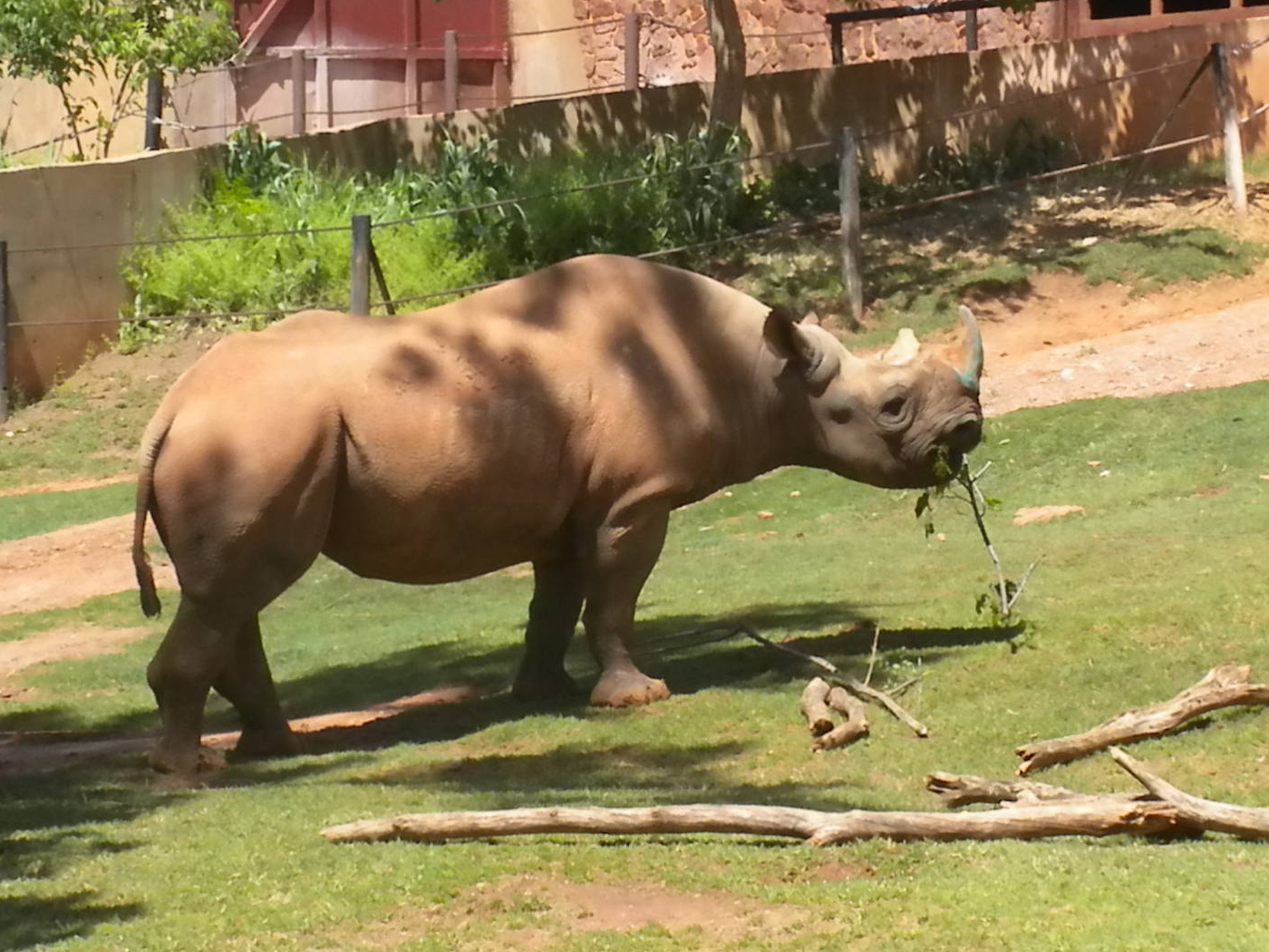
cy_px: 425
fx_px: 4986
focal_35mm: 136
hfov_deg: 14.5
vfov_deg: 10.9
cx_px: 615
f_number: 14
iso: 640
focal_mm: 21
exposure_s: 1/215
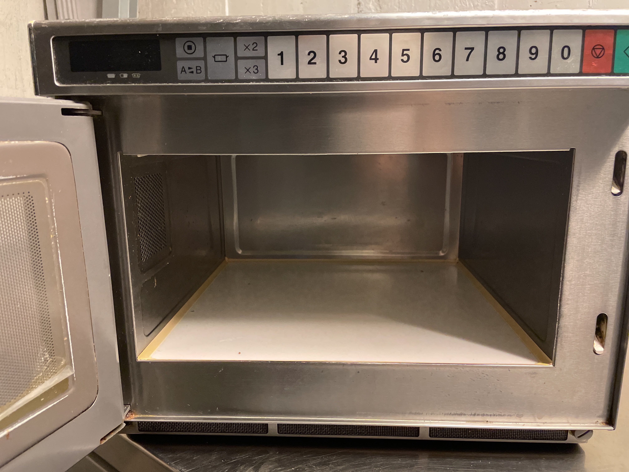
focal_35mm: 26
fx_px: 472
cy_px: 236
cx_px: 314
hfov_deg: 67.3
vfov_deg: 53.1
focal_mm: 4.2
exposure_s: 1/33
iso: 320
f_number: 1.6
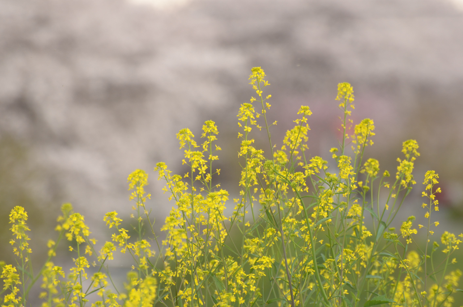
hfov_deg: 4.3
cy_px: 147
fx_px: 6225
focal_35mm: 485
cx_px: 223
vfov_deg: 2.8
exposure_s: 1/160
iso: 400
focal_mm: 300
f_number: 5.6
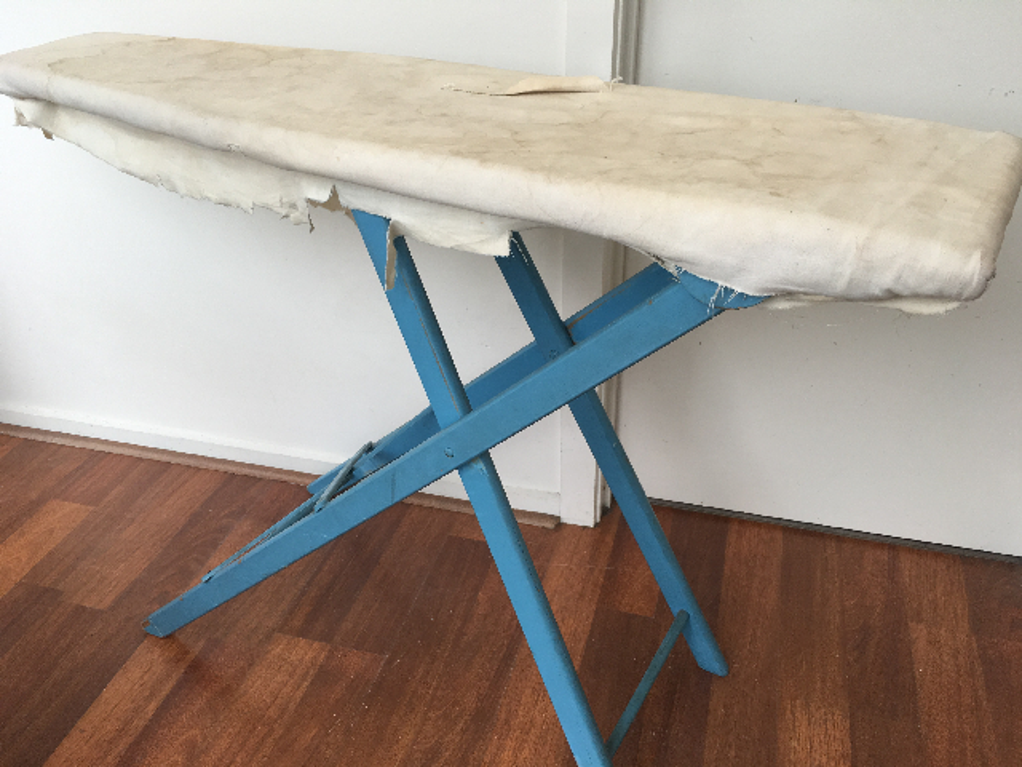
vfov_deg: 48.2
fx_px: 856
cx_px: 511
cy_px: 384
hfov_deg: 61.7
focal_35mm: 29
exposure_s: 1/100
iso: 40
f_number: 2.2
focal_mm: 4.15
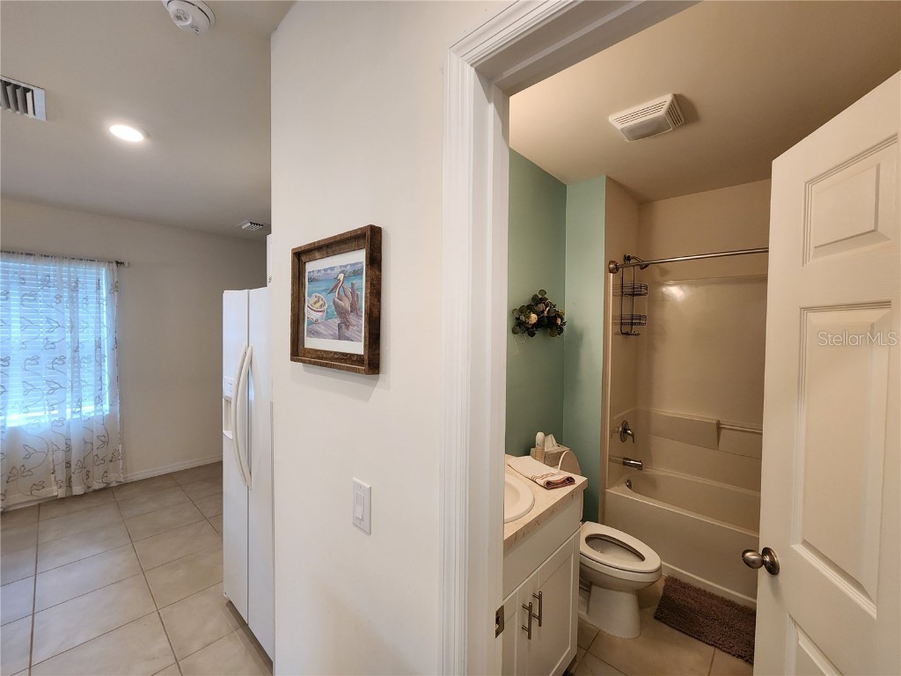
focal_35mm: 13
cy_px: 338
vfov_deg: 89.9
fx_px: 338
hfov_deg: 106.2
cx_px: 450
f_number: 2.2
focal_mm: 2.2
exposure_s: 1/60
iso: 250
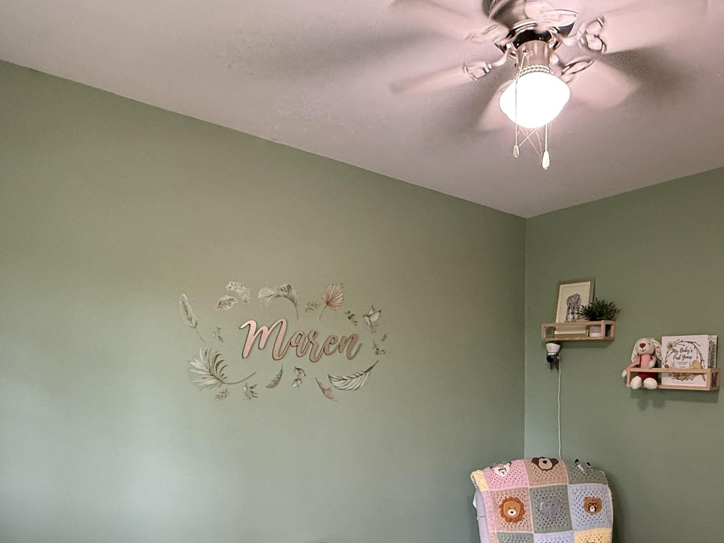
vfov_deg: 52.7
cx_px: 451
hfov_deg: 68.4
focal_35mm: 25
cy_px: 400
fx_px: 523
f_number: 2.2
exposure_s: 1/60
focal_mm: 2.22
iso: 320
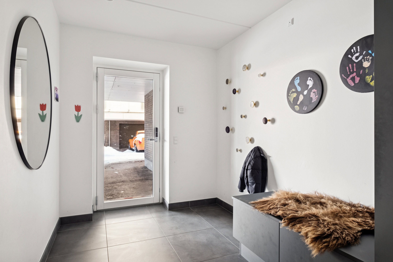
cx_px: 196
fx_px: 218
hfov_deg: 84.0
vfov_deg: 61.9
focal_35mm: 20
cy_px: 131
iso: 500
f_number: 8
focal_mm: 13.2
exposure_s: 1/3.33
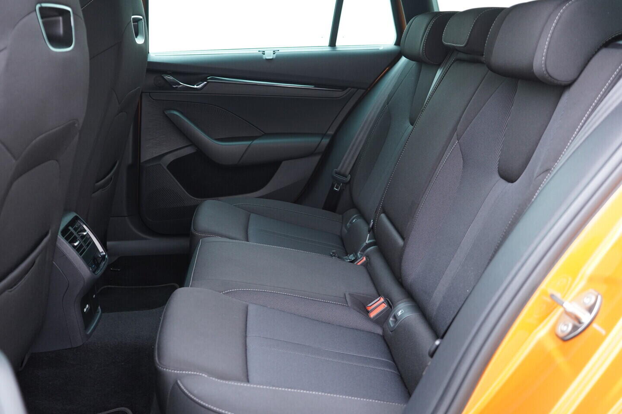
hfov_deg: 53.1
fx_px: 622
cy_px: 207
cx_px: 311
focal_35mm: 36
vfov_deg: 36.9
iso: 640
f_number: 2.8
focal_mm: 24
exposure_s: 1/40
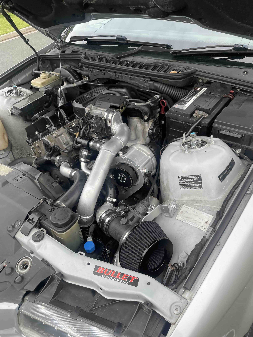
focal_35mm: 26
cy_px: 168
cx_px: 126
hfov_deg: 53.1
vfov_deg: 67.3
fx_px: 253
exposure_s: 1/354
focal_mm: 4.2
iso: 32
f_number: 1.6
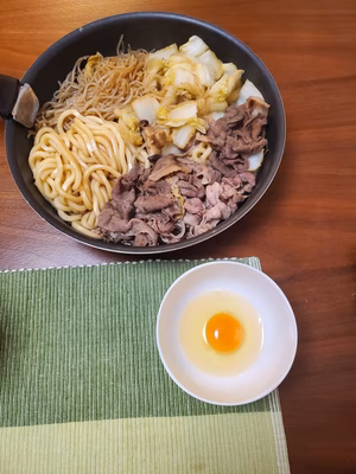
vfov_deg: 67.3
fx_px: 357
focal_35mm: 26
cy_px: 237
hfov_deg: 53.1
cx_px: 178
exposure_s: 1/39
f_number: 2.4
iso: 250
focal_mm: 4.3
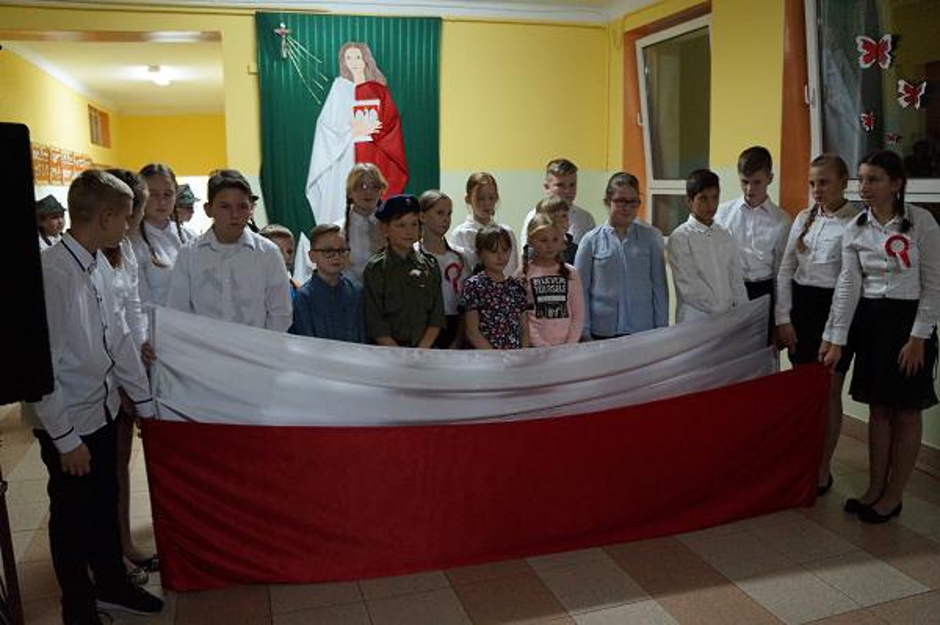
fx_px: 704
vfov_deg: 47.9
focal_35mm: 27
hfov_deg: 67.4
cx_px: 470
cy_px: 312
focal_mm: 18
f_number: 3.5
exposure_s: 1/125
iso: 3200
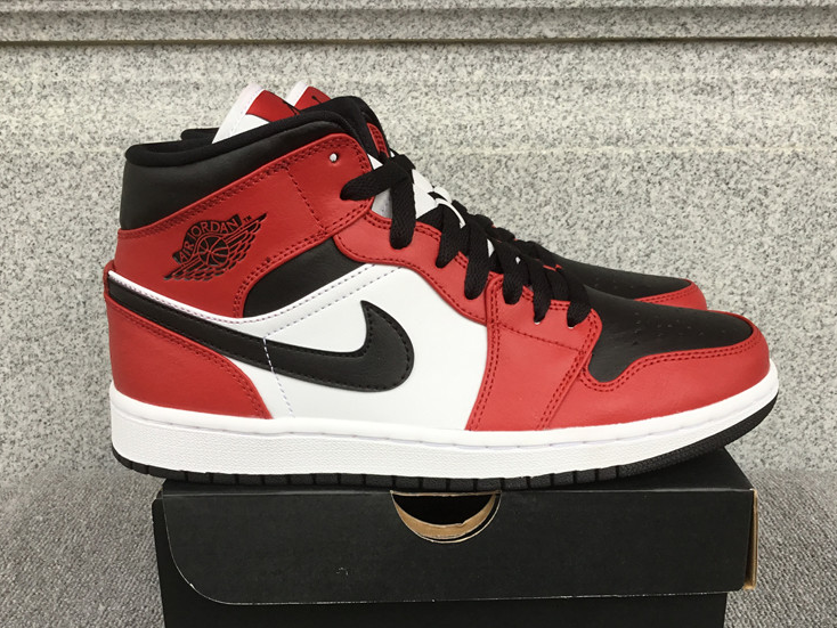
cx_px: 434
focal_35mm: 38
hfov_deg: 49.0
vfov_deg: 37.6
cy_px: 376
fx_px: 919
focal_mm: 3.3
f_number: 2.4
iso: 40
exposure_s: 1/100
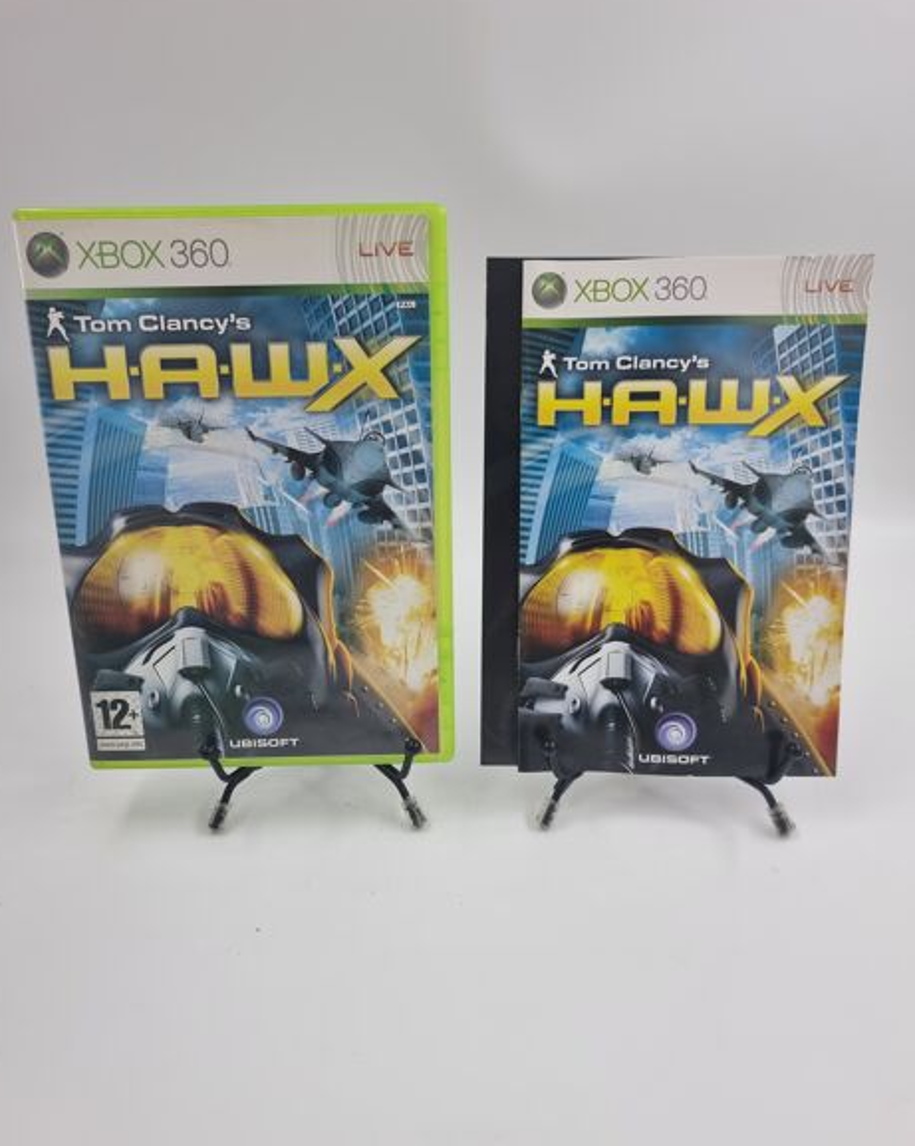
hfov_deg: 54.9
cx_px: 447
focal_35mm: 26
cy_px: 622
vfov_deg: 65.9
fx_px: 881
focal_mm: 6.7
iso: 50
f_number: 1.8
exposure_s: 1/120
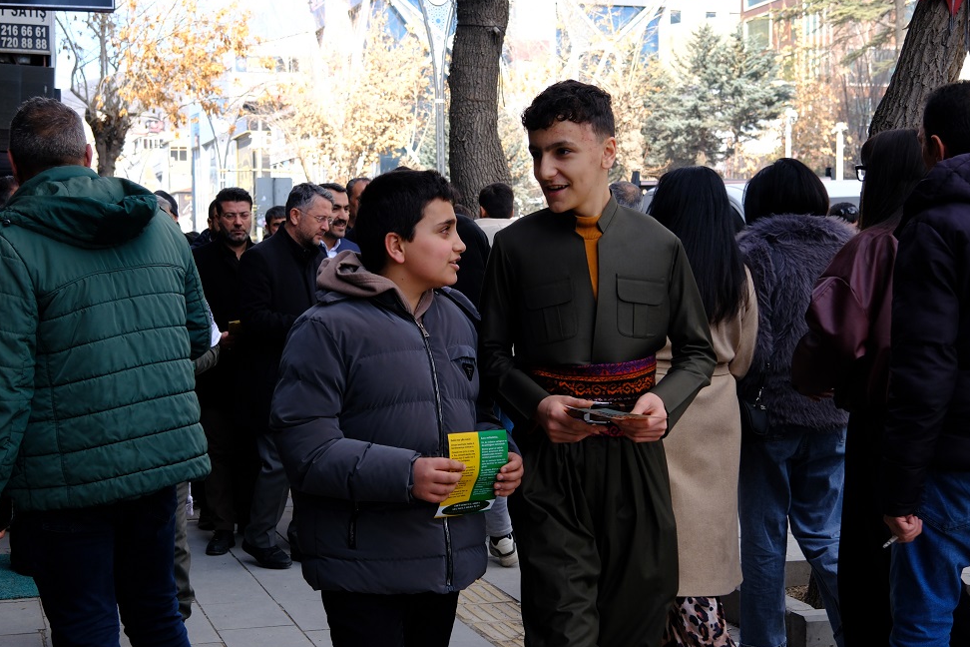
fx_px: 1401
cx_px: 421
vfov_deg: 26.0
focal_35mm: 52
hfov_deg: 38.1
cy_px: 361
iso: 250
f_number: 4
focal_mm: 24.7
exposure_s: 1/500
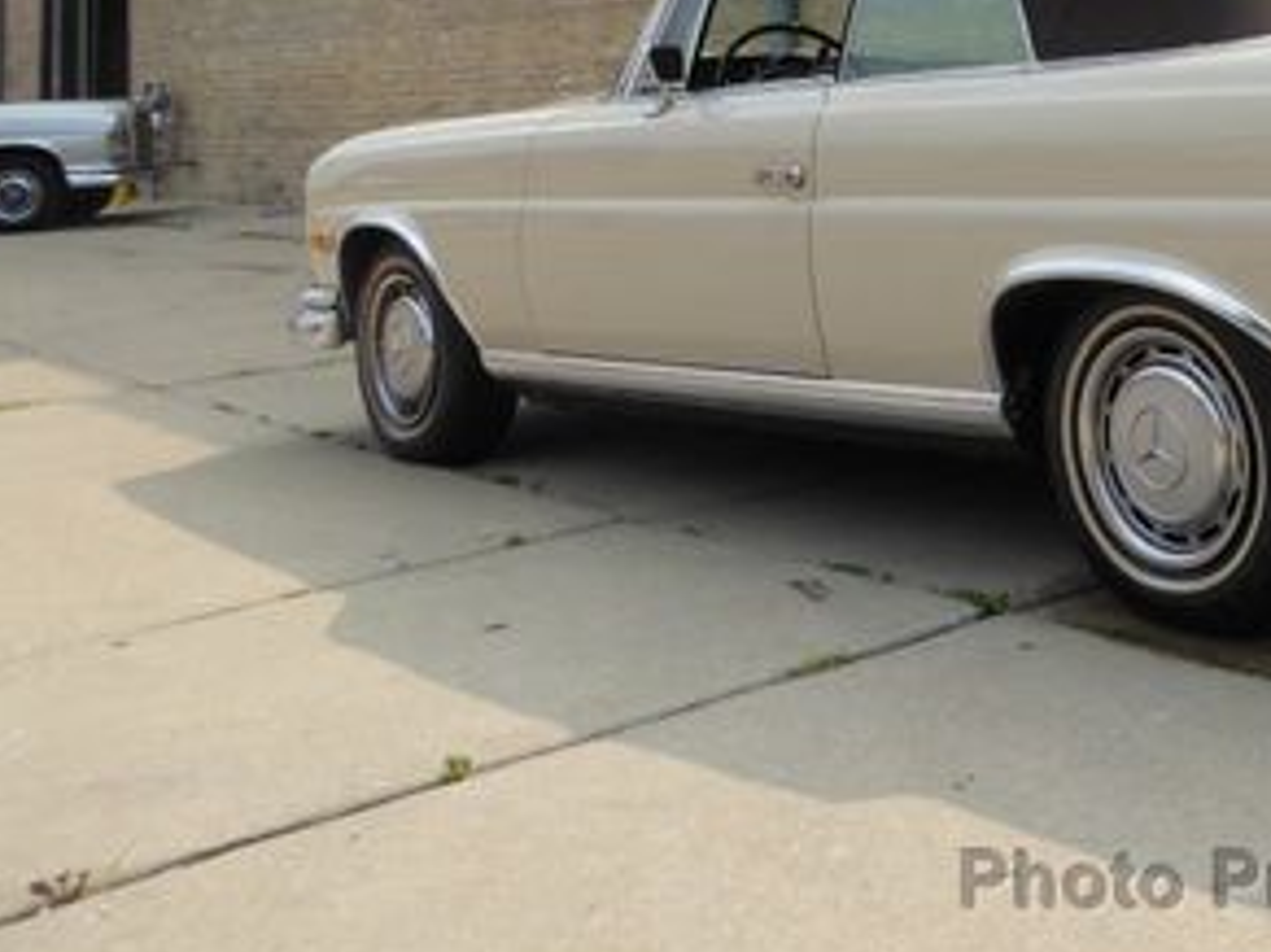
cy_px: -74
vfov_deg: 24.8
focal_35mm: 55
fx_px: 2019
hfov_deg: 32.1
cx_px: 1288
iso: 100
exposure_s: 1/640
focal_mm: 4.3
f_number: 3.3
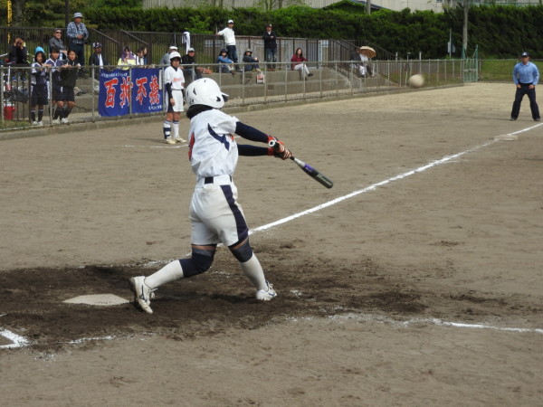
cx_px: 272
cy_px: 204
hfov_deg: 20.7
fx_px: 1490
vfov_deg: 15.6
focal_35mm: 95
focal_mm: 17
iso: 100
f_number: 4.8
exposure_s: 1/800
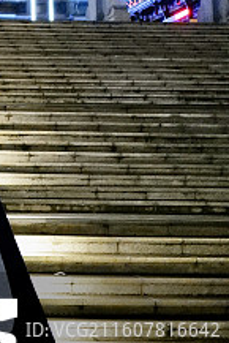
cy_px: 27
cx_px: -171
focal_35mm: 103
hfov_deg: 12.3
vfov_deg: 19.4
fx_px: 981
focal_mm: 28
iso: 5000
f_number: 1.7
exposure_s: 1/60
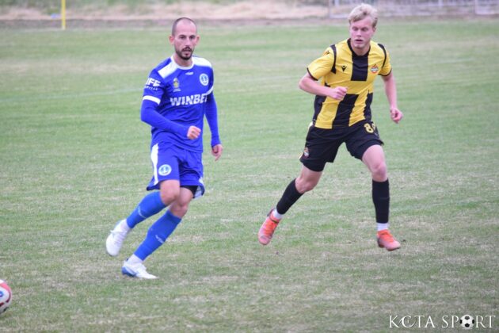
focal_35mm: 360
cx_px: 250
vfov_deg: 3.8
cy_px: 166
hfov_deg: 5.7
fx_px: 4990
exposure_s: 1/640
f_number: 5.6
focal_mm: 240
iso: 3200
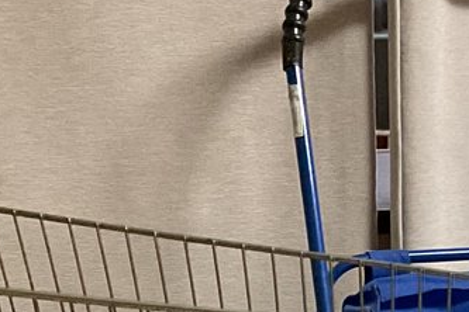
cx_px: 349
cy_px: 733
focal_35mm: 137
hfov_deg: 14.9
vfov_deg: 9.1
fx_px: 1785
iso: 250
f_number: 1.8
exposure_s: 1/60
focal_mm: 3
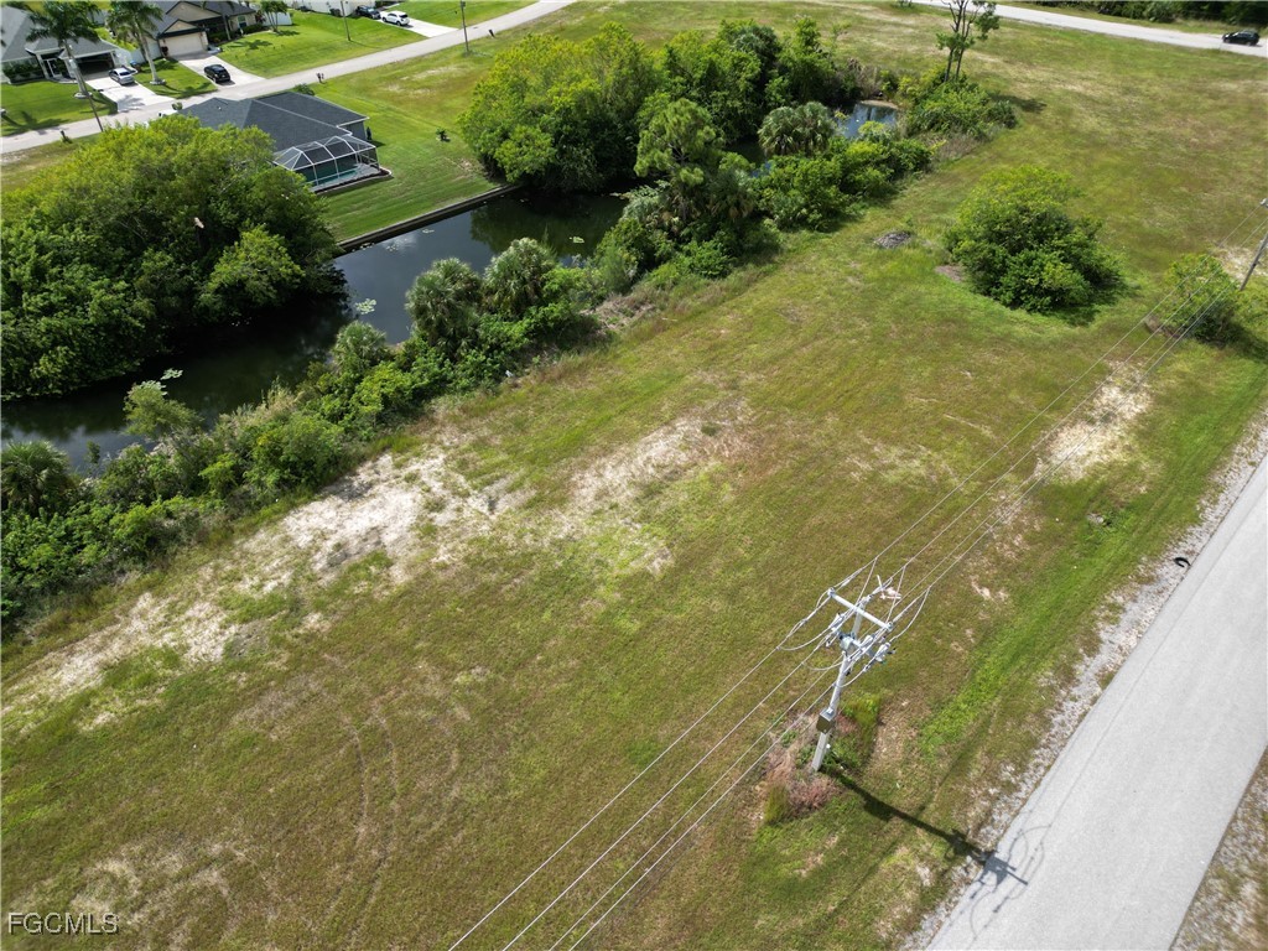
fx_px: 879
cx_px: 634
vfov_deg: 56.8
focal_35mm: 24
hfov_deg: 71.6
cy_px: 476
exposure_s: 1/2500
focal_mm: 6.72
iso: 120
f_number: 1.7
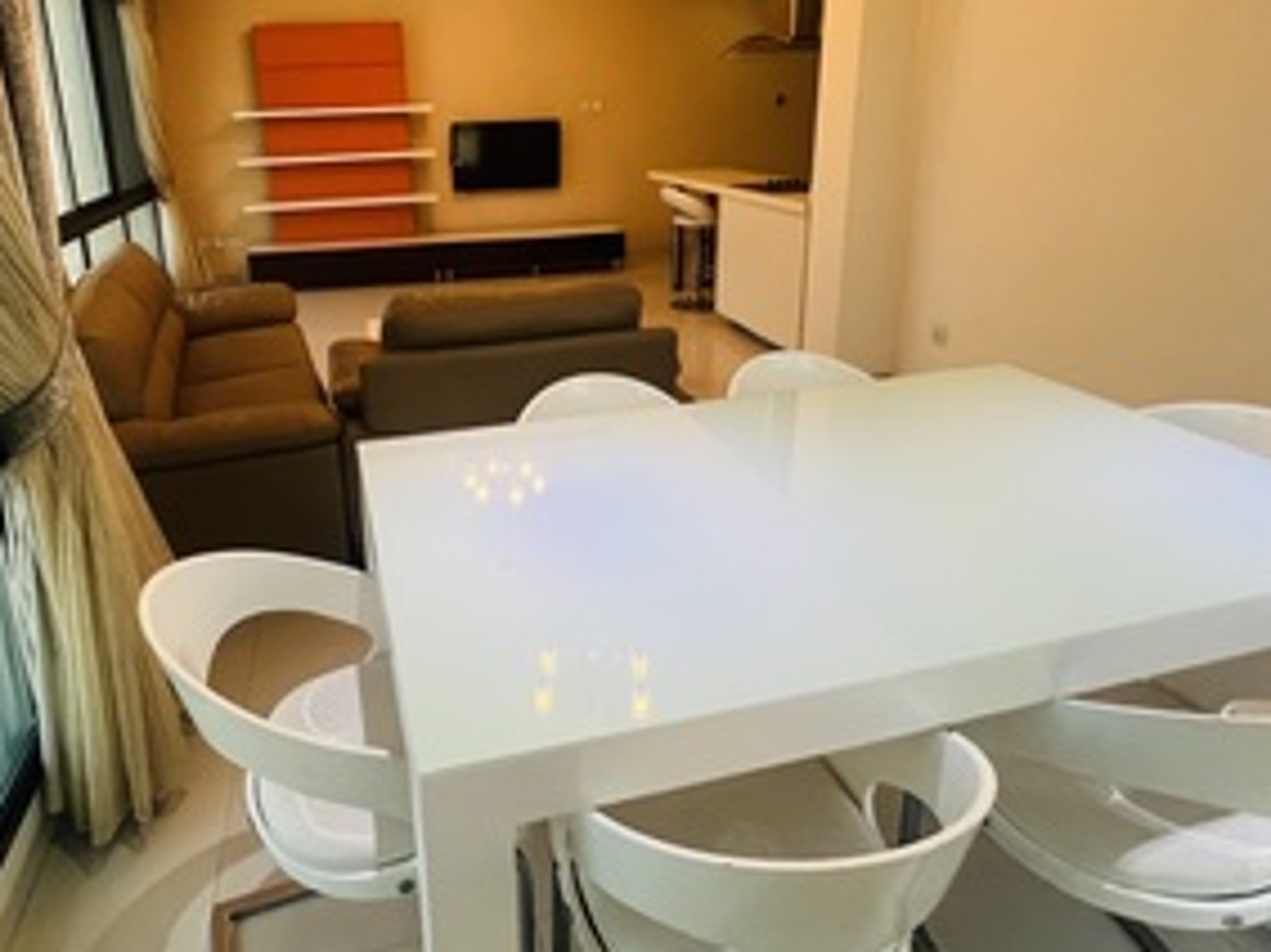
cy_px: 330
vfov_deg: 62.1
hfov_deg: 78.0
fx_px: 771
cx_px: 501
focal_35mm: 21
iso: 200
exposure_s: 1/100
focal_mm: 1.57
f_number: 1.8
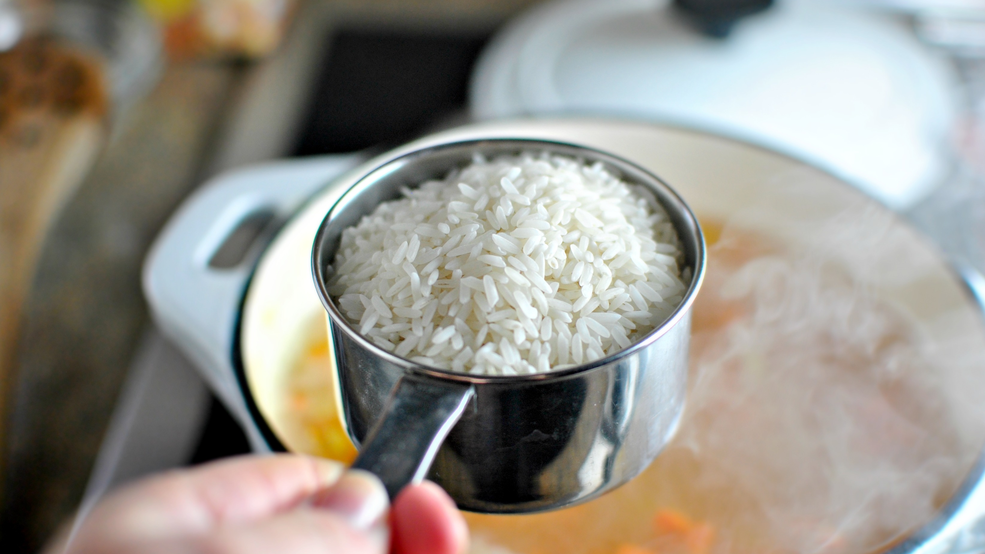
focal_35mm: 56
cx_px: 491
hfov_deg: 37.5
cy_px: 276
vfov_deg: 21.6
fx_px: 1450
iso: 360
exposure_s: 1/160
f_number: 2.2
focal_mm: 35
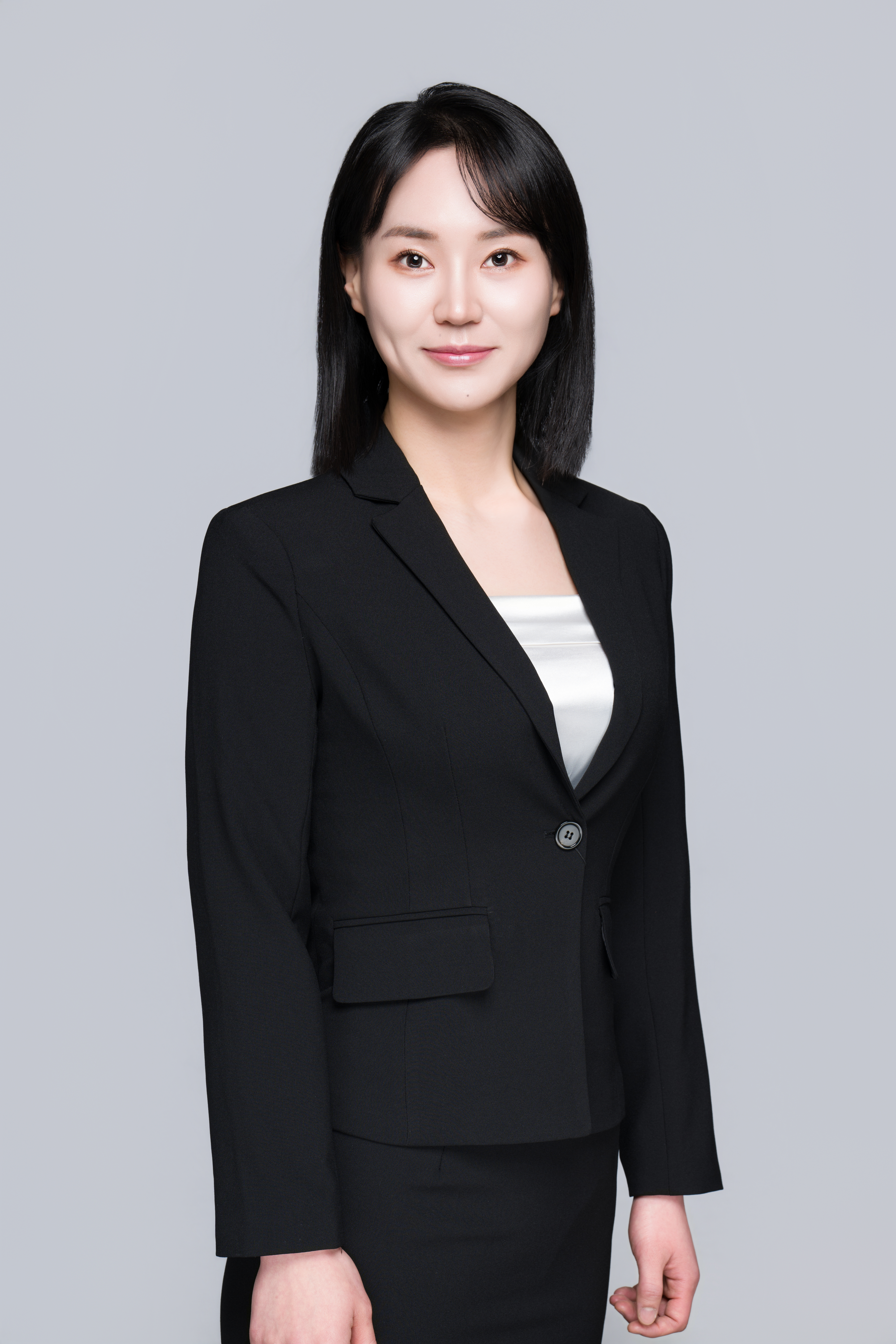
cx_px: 448
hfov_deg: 16.1
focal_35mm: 85
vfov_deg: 23.9
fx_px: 3173
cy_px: 672
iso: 64
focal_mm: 85
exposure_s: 1/160
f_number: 9
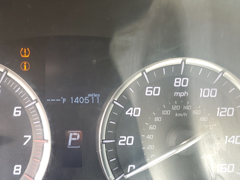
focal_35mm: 44
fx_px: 305
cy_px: 106
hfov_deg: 41.5
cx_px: 57
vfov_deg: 32.8
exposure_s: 1/60.2
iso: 52
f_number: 1.5
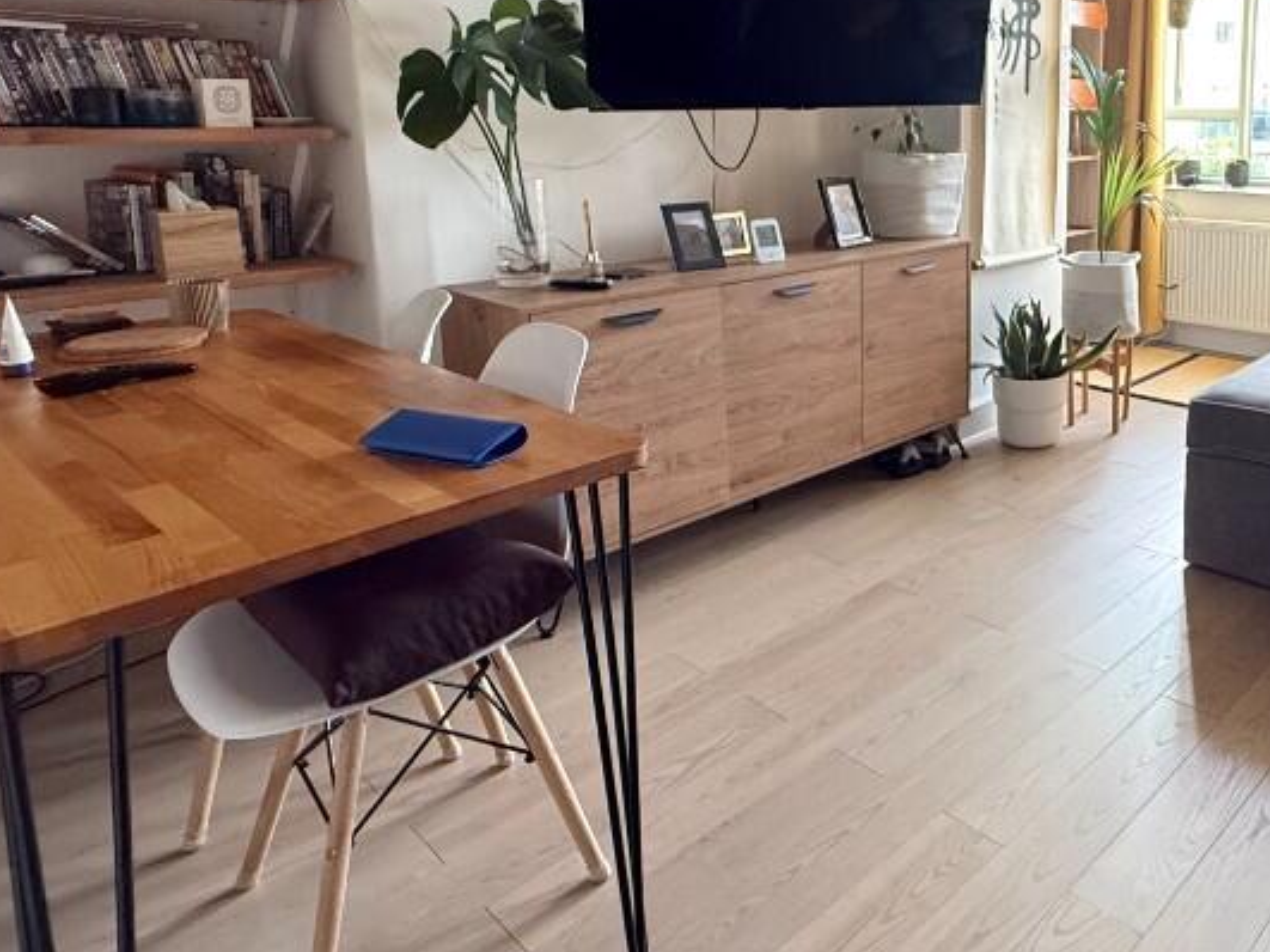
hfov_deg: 60.5
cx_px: 1002
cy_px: 270
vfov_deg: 49.8
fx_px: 990
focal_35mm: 27
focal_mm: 2.22
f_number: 2.2
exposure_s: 1/60
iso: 640
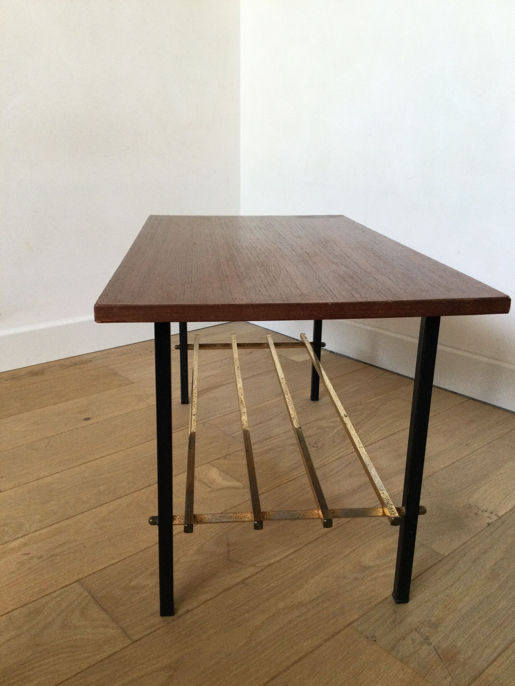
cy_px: 343
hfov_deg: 45.4
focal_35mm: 31
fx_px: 615
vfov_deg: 58.4
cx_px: 258
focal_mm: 3.3
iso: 64
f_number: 2.4
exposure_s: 1/33
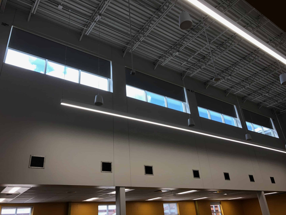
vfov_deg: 49.7
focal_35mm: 28
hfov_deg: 63.4
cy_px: 108
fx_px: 231
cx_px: 143
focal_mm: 4
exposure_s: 1/120
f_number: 1.8
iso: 40
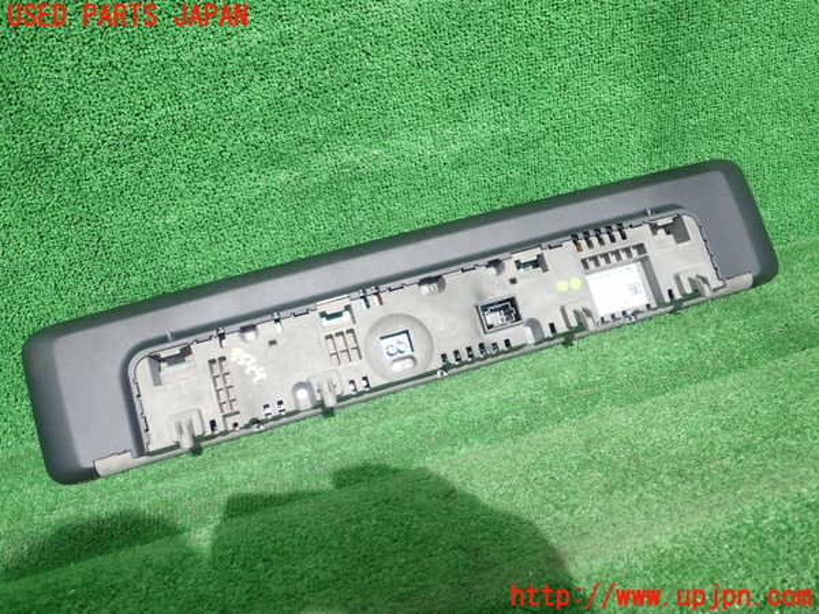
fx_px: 710
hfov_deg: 60.0
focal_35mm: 30
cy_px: 307
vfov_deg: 46.8
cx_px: 410
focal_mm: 5.5
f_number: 2.3
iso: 100
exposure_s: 1/125
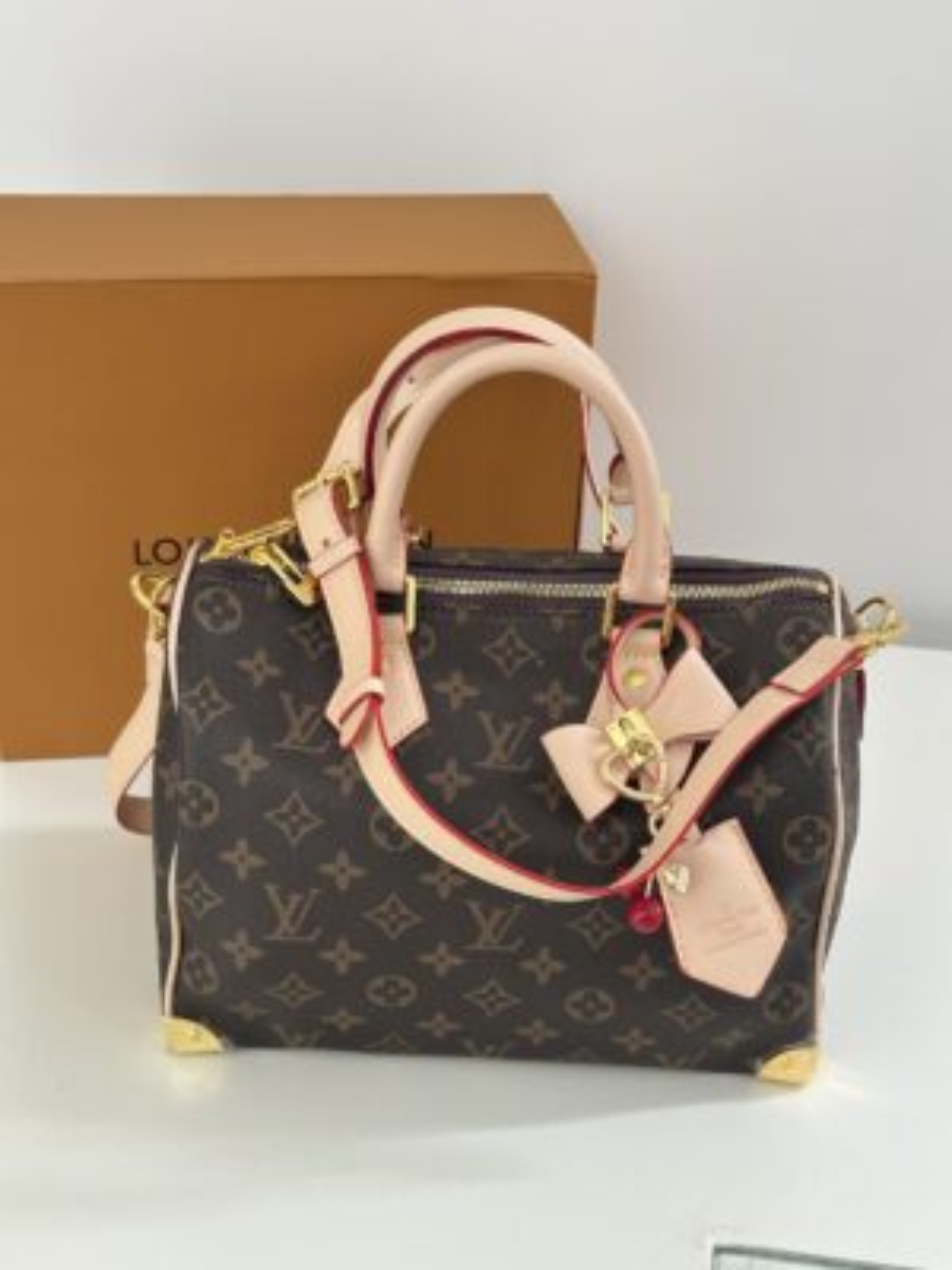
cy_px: 635
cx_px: 476
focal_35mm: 48
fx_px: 1760
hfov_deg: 30.3
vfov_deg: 39.7
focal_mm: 6.86
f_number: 1.78
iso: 125
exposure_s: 1/60
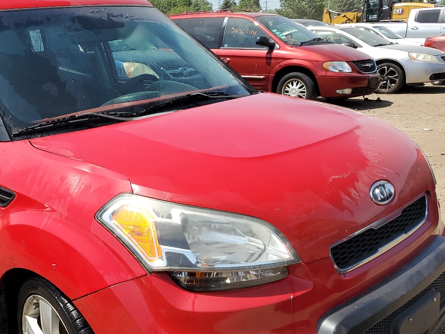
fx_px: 540
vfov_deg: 34.3
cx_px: 126
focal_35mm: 42
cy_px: 200
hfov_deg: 43.7
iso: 50
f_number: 1.5
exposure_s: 1/2500
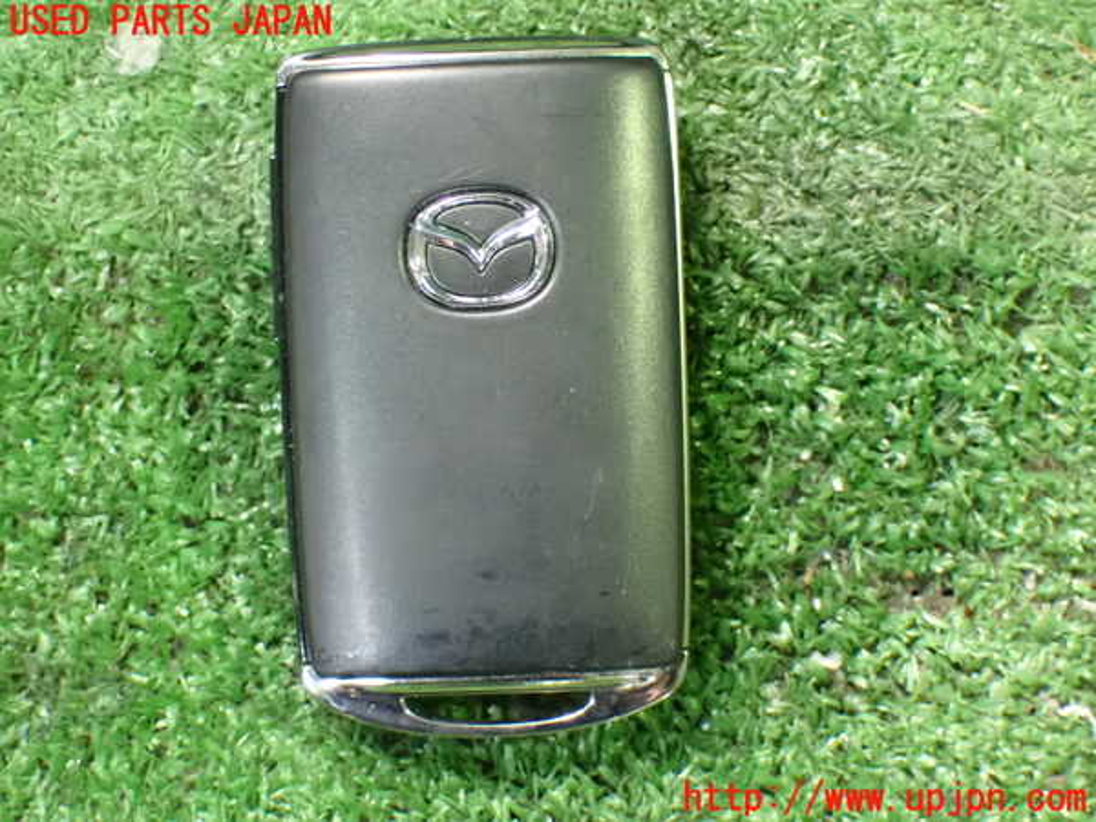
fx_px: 2438
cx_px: 548
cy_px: 411
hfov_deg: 25.3
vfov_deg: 19.1
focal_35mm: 77
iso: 1600
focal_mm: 13.65
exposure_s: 1/40
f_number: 4.1
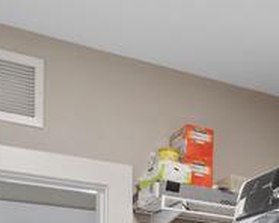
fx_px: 644
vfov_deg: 17.3
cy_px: 353
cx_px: 424
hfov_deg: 20.7
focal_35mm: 78
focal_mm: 10
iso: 200
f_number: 8
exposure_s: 1.3
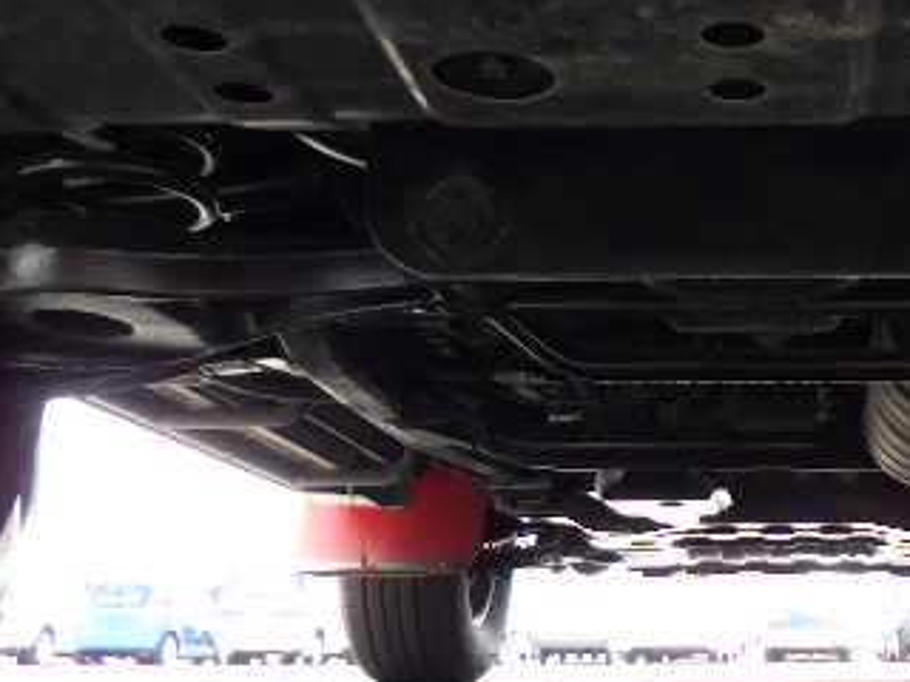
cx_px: 791
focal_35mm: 56
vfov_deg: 26.1
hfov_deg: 32.9
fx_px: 1472
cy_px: 358
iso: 125
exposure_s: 1/60
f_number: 3.5
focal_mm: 5
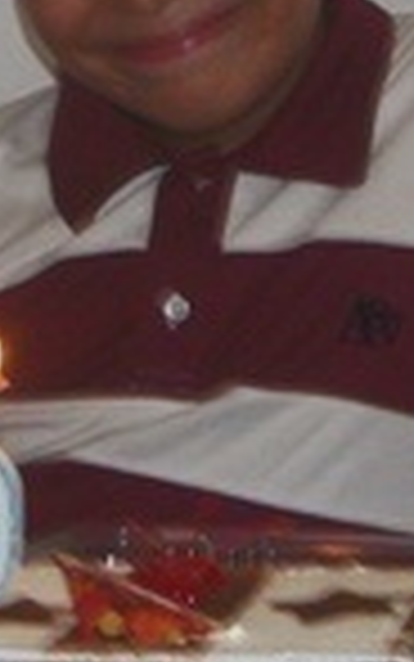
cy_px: 185
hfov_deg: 5.7
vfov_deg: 9.1
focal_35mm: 230
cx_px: 256
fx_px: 4148
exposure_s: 1/40
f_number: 3.6
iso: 160
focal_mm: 8.8
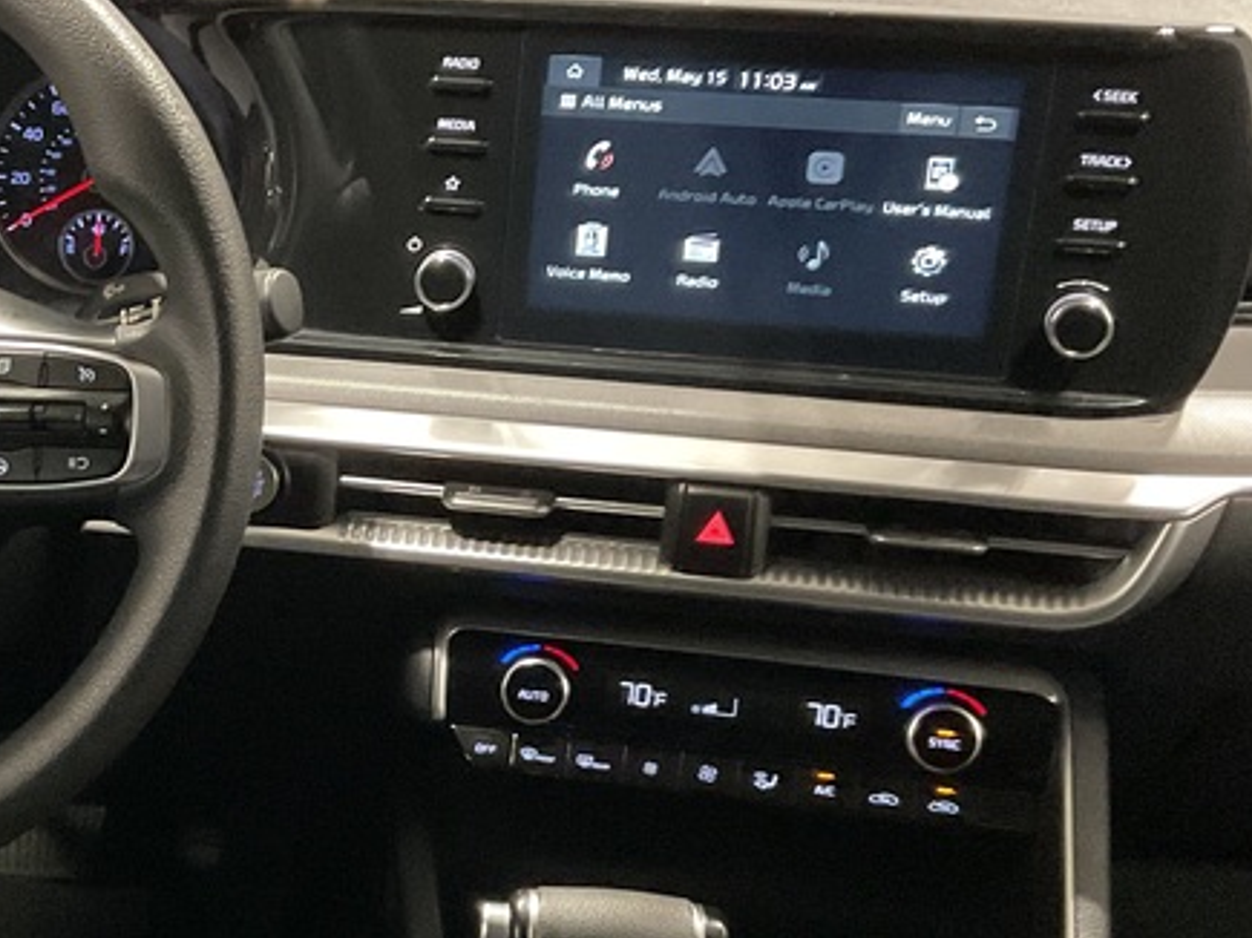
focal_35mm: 64
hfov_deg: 29.2
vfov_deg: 22.9
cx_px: 153
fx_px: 2314
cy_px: 598
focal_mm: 3
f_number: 1.8
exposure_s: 1/25
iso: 400
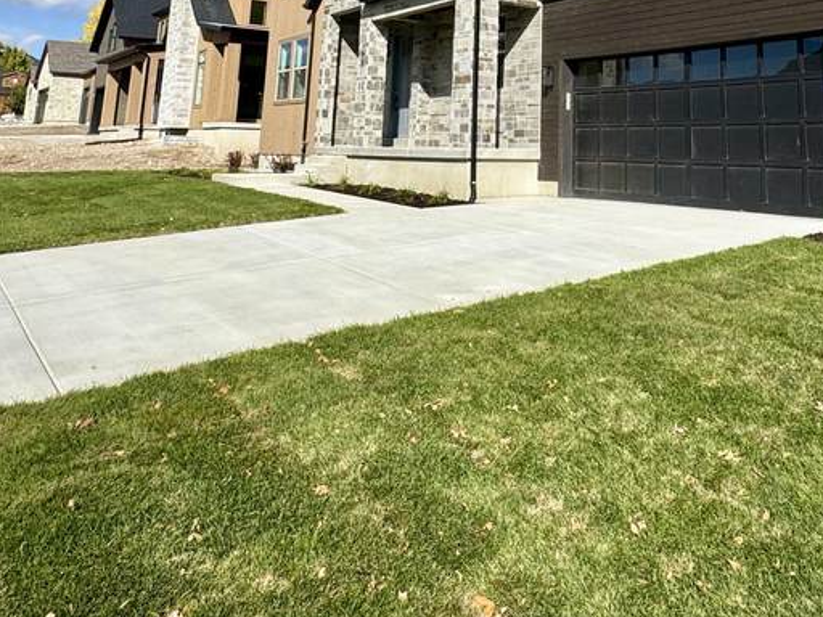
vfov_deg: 35.6
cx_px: 537
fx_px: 832
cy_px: -37
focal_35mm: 35
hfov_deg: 51.8
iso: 50
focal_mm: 2.22
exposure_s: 1/2083
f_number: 2.2
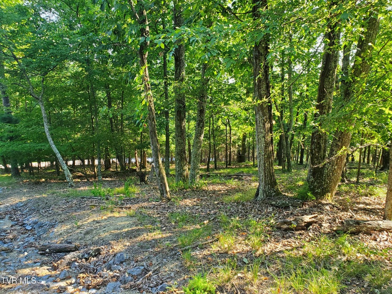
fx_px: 294
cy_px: 147
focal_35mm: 26
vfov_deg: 53.1
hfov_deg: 67.3
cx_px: 196
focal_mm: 4.3
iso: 100
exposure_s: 1/100
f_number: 2.4
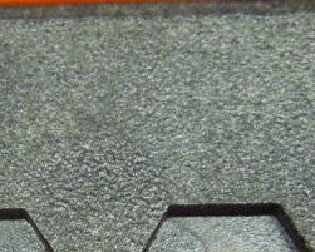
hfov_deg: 21.7
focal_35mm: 87
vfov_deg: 17.3
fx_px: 811
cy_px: 241
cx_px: 60
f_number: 3.5
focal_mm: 6.3
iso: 800
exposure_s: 1/40
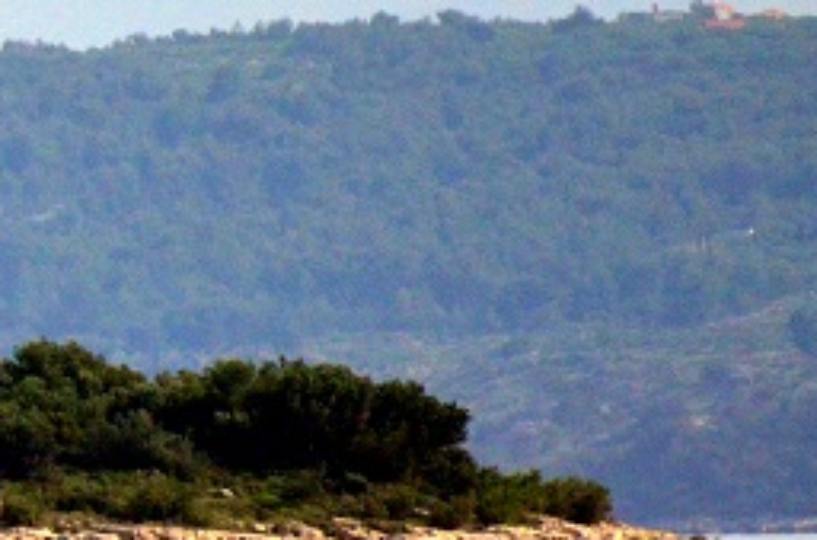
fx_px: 39752
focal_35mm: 1757
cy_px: 212
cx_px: -694
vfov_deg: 0.8
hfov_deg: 1.2
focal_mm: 300
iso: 1800
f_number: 5.6
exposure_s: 1/8000
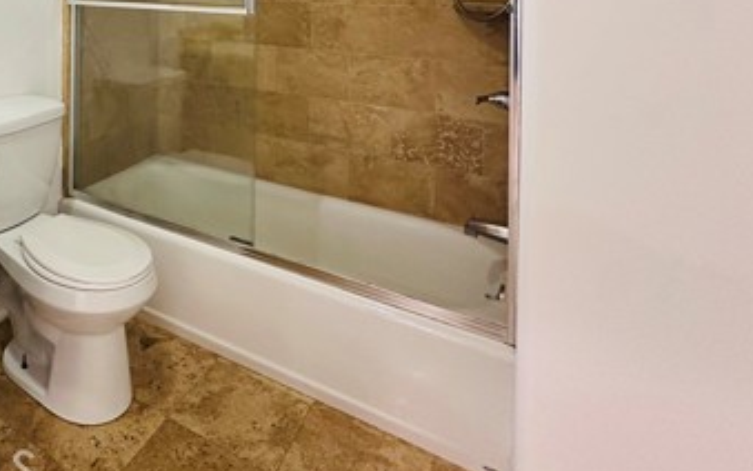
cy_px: -31
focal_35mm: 28
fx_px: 575
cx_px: 93
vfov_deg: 38.0
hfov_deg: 58.2
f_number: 2.2
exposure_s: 1/60
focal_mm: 2.22
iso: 320
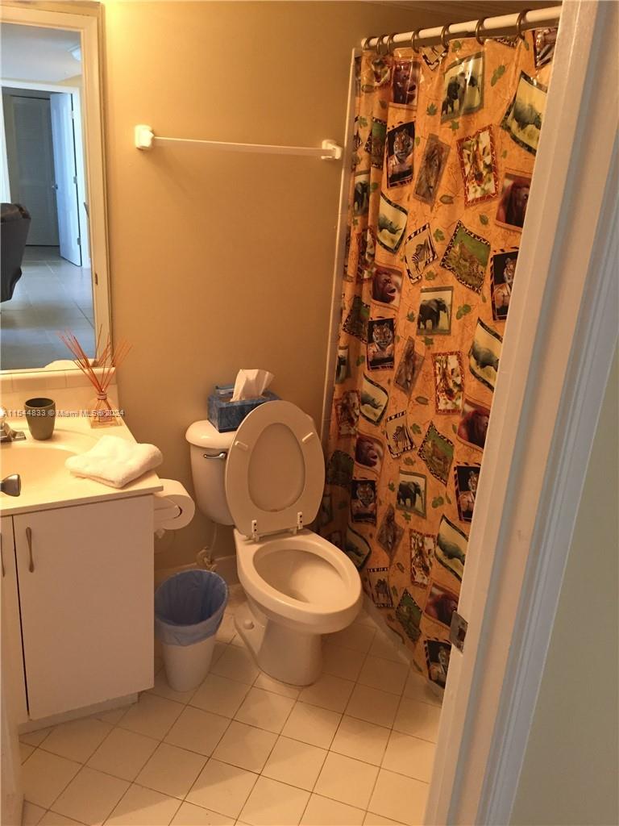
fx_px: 691
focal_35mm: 29
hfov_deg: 48.2
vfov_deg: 61.7
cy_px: 413
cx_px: 310
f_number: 2.2
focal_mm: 4.15
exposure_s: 1/30
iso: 125
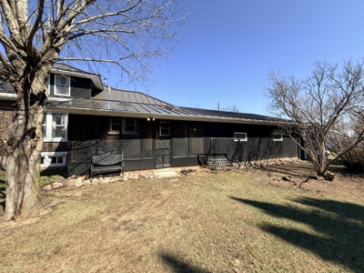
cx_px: 182
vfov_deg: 85.7
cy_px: 136
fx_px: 147
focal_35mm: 14
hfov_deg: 102.1
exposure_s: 1/770
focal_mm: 2.22
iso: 32
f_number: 2.2
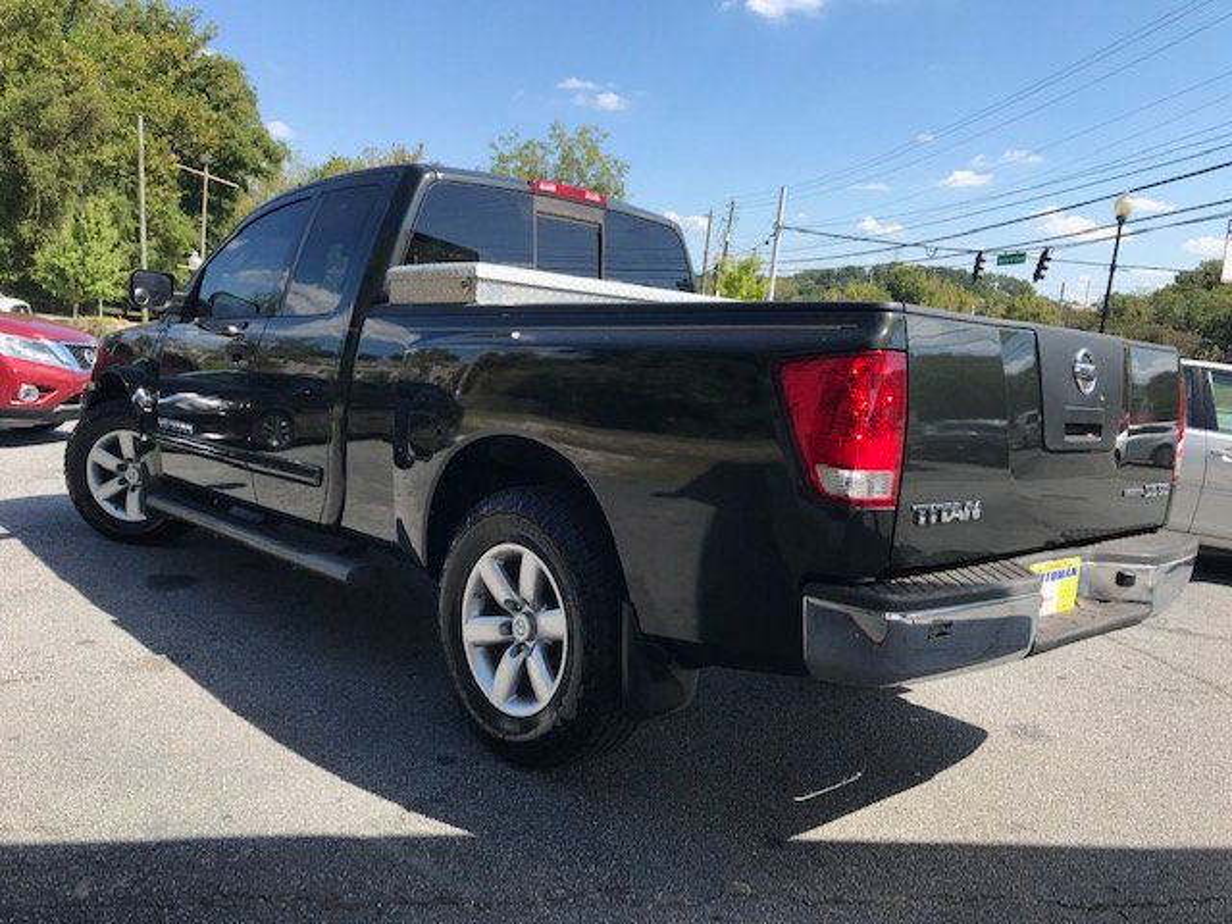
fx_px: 997
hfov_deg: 63.4
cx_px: 616
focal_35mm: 28
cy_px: 462
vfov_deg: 49.7
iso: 20
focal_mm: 3.99
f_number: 1.8
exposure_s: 1/1198
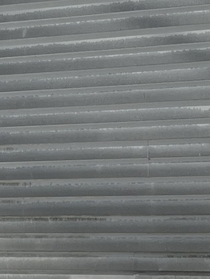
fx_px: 1375
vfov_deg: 11.6
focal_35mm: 170
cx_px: -158
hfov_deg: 8.4
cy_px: 102
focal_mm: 5.1
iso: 50
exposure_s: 1/10870
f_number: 1.6
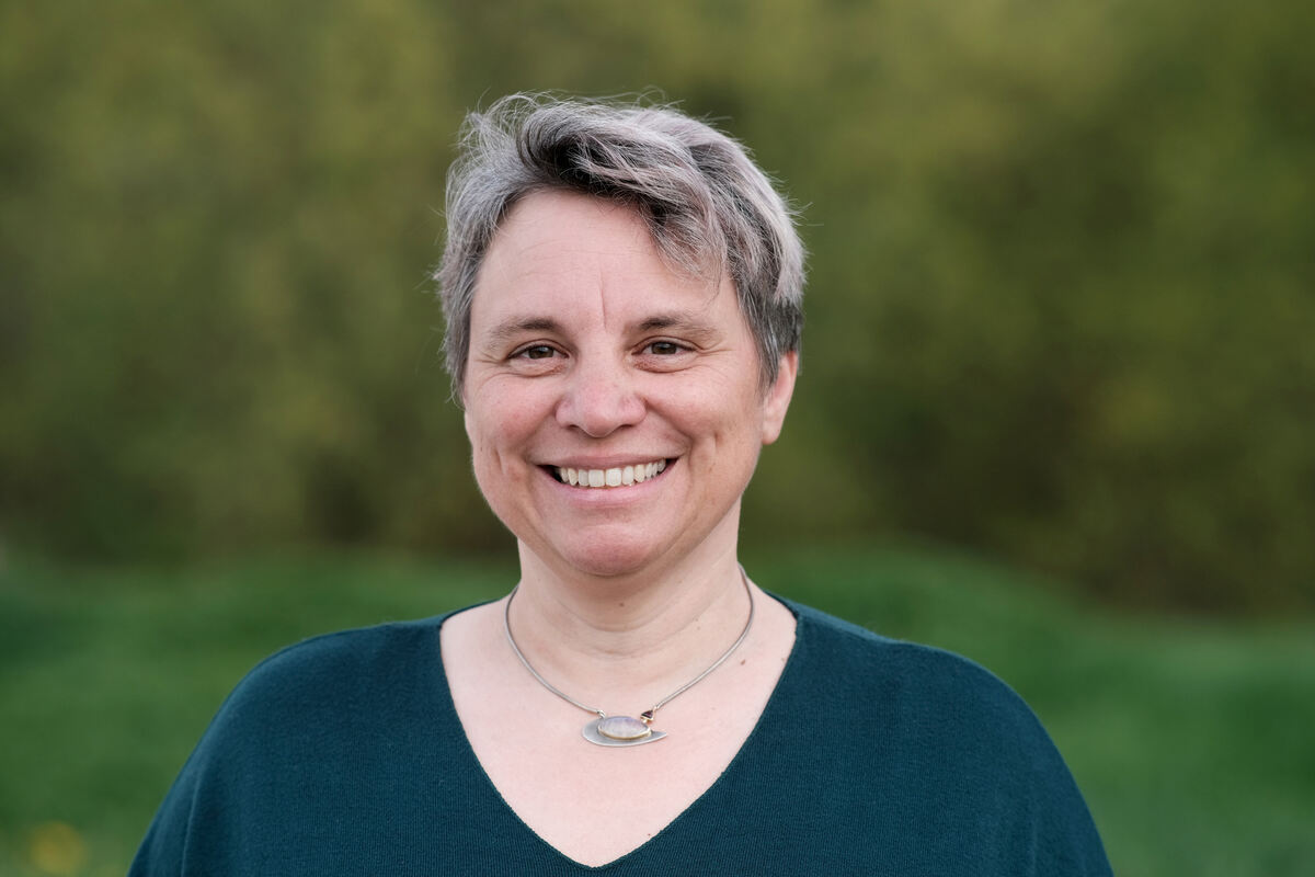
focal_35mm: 128
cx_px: 658
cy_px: 438
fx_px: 4675
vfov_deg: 10.7
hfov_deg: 16.0
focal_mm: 85
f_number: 2.5
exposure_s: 1/750
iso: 200
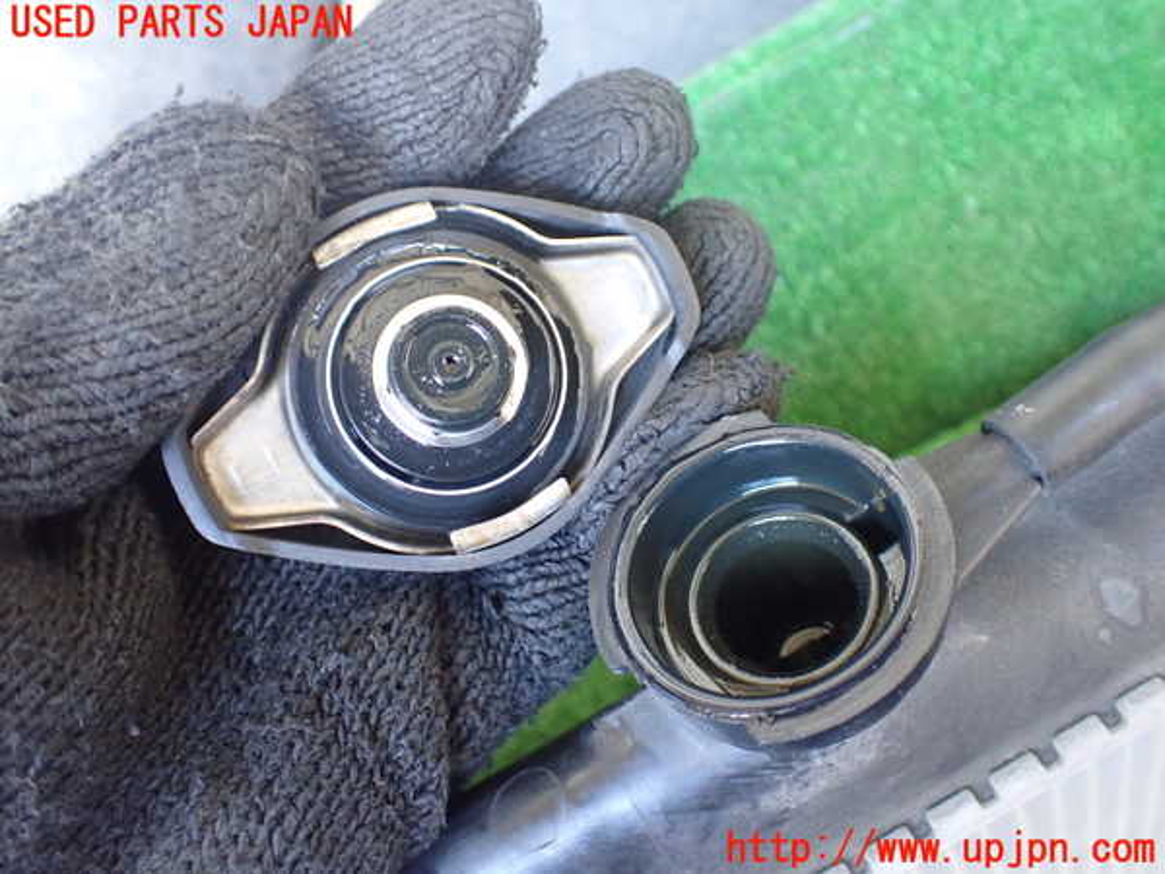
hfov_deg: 60.0
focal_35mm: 30
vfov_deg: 46.8
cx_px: 582
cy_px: 437
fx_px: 1010
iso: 800
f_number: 2.3
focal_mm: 5.4
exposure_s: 1/50
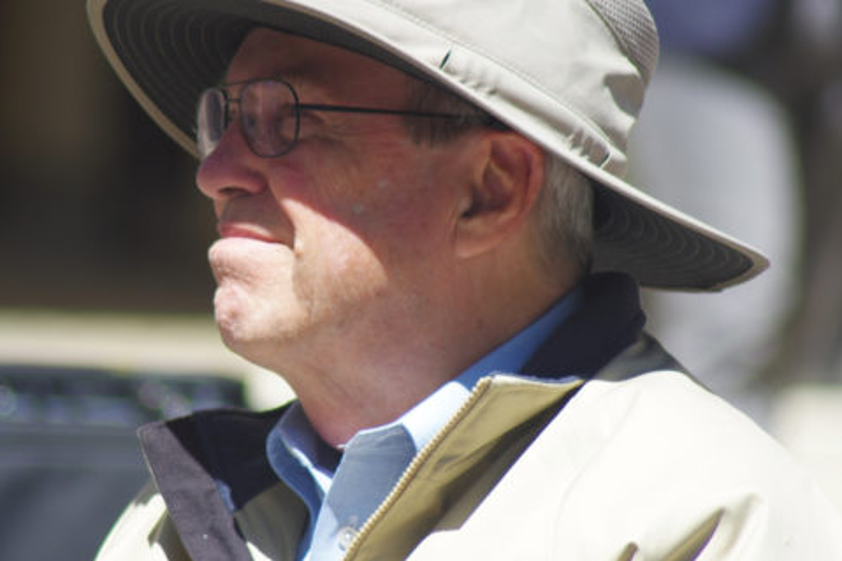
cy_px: 278
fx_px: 14074
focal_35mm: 602
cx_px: 308
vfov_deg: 2.3
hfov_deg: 3.4
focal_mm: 260
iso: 200
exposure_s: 1/350
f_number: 5.6
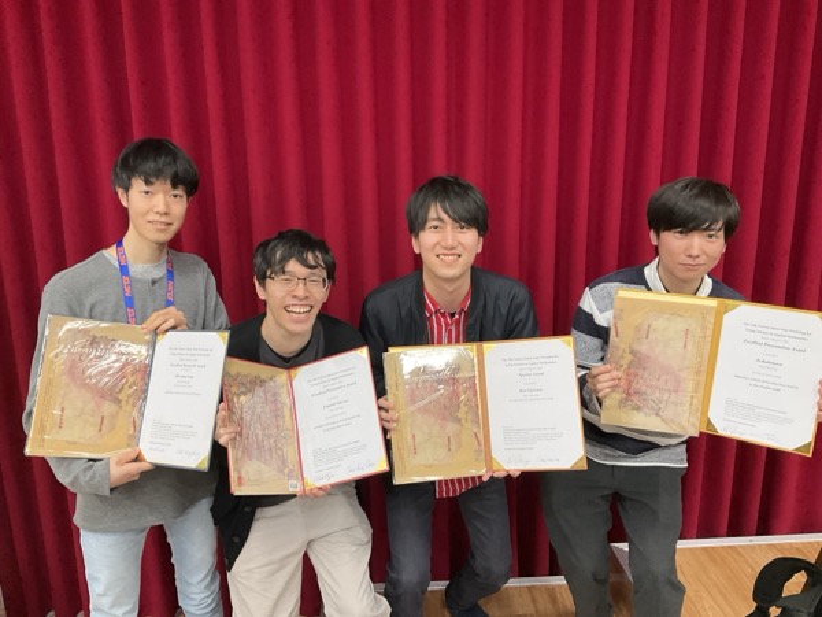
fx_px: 689
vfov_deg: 48.2
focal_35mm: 29
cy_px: 308
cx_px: 411
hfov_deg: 61.7
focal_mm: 3
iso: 160
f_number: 1.8
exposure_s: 1/60
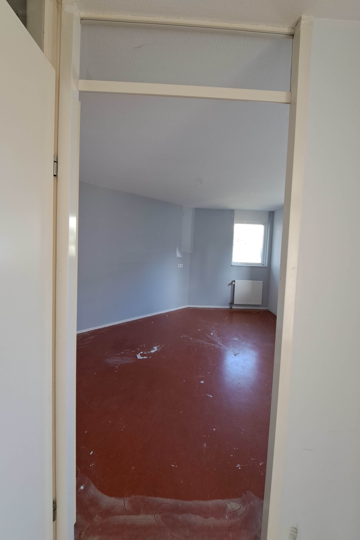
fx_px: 210
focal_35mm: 14
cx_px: 184
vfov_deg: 104.2
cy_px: 261
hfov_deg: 81.2
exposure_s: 1/50
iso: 100
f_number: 2.2
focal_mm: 1.74
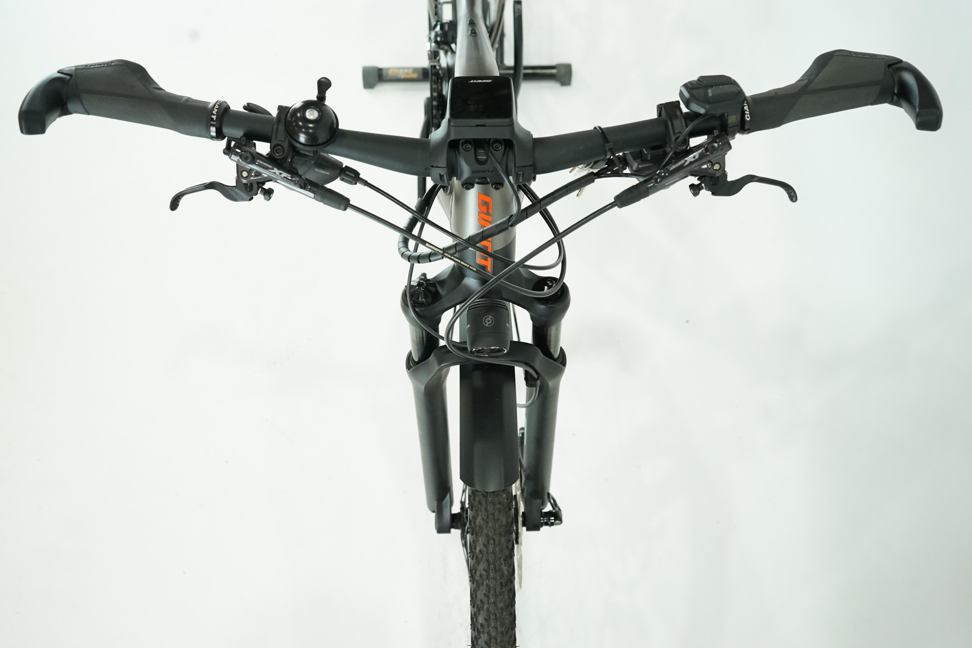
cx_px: 486
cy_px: 324
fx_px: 972
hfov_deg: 53.1
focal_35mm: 36
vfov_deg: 36.9
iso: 2500
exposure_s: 1/200
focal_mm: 36
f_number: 5.6
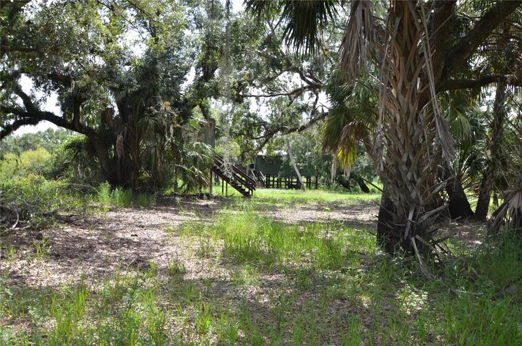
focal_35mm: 30
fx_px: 434
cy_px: 173
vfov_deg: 43.4
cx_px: 261
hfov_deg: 62.0
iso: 200
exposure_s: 1/200
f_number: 7.1
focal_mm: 20
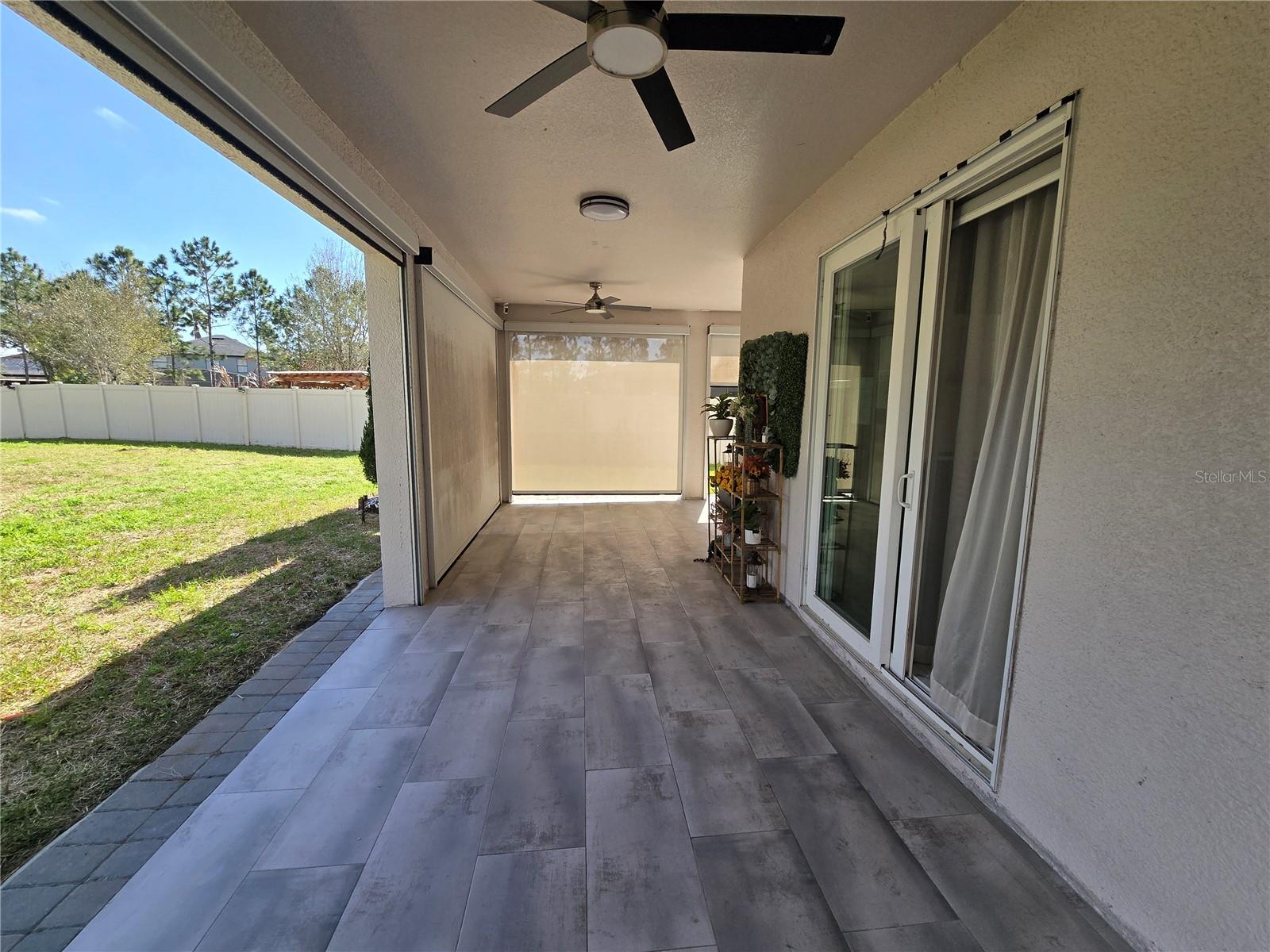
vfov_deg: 89.9
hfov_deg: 106.2
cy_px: 476
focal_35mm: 13
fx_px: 477
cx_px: 635
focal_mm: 2.2
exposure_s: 1/1005
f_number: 2.2
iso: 50
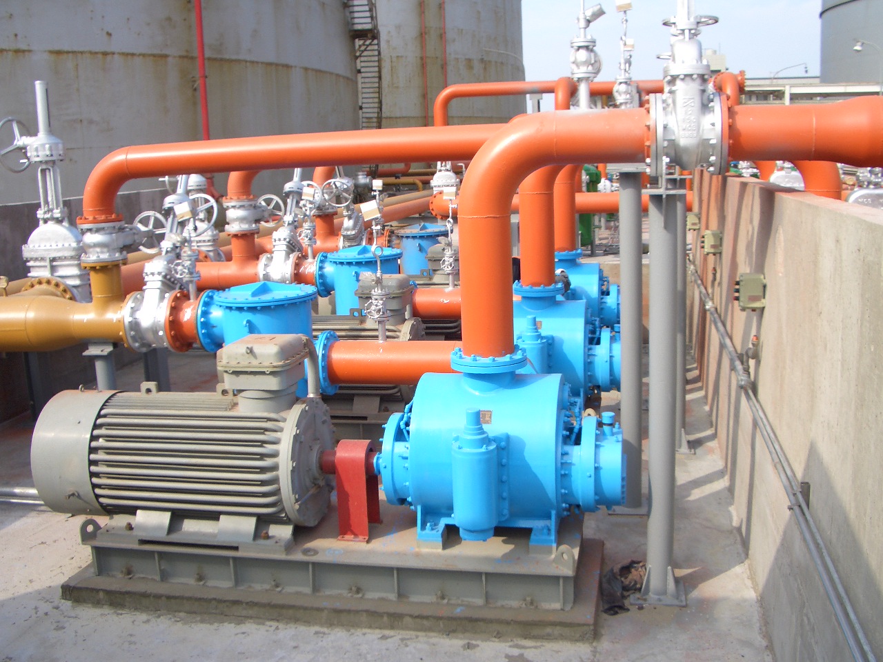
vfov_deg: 40.7
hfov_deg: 52.6
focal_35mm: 35
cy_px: 331
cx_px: 442
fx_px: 893
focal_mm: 5.8
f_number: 4.3
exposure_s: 1/200
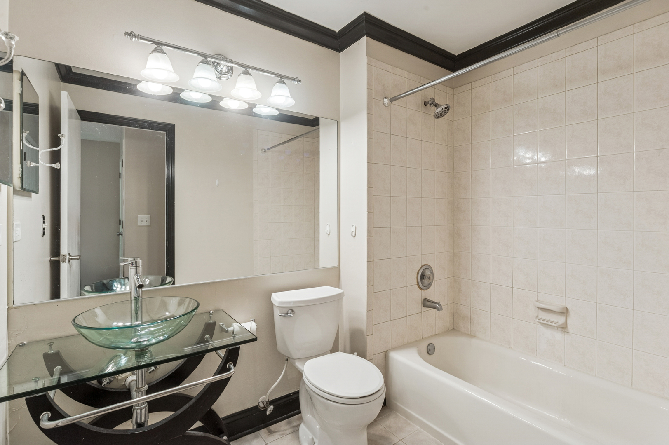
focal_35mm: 18
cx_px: 334
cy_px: 222
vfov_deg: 67.3
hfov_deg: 90.0
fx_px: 334
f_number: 8
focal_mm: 18
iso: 320
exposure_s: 1/25
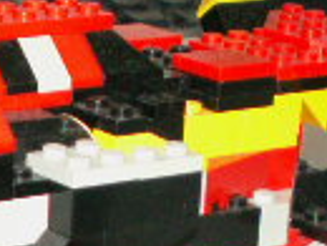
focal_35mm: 172
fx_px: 1628
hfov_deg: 11.3
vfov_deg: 8.6
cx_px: -18
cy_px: 198
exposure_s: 1/40
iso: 160
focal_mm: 5.86
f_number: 2.8
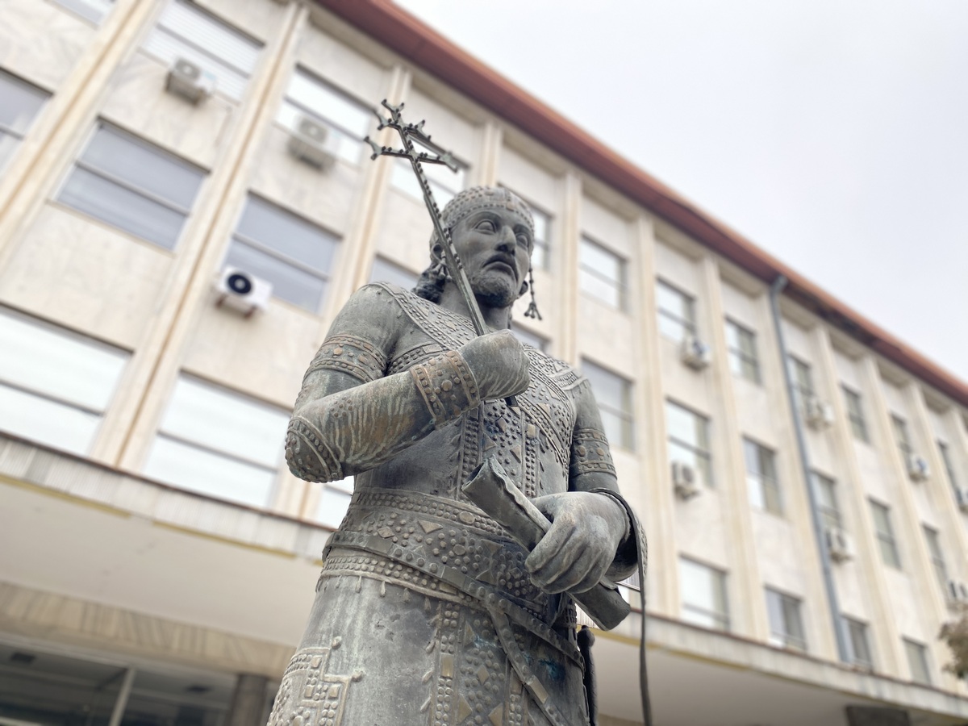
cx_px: 484
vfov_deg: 53.1
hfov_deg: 67.3
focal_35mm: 26
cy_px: 363
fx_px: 727
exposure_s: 1/122
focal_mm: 4.25
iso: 32
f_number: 1.8
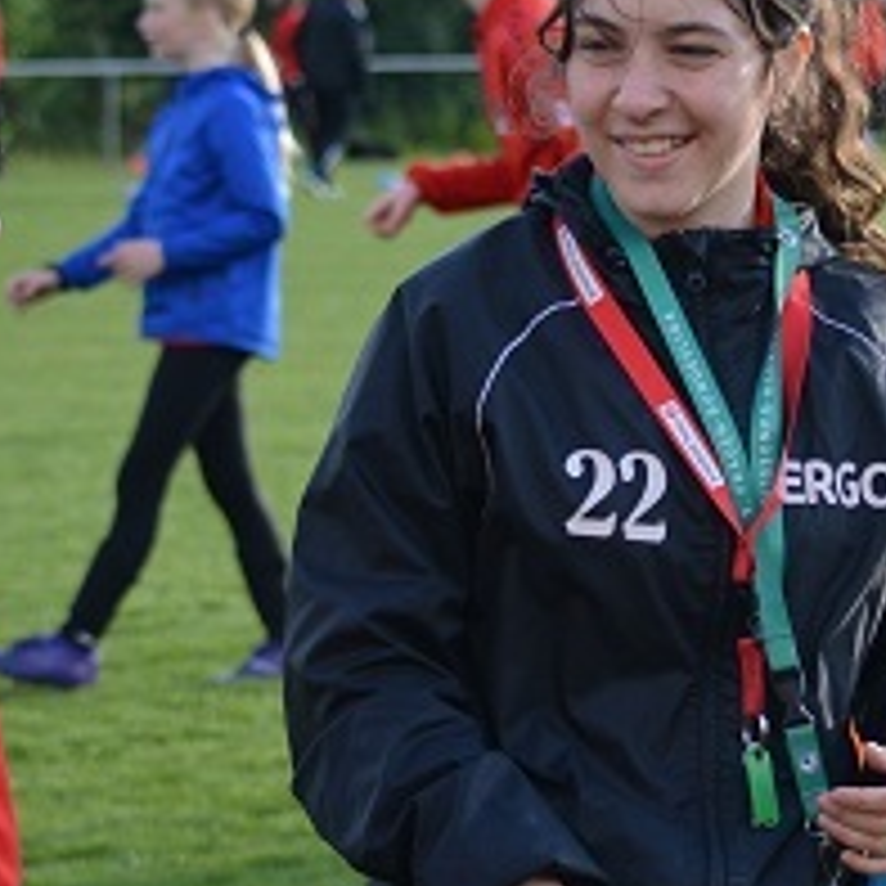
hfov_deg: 7.7
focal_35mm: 227
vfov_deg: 7.7
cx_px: 675
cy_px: 735
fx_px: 6584
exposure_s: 1/1000
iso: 640
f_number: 4.5
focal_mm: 55
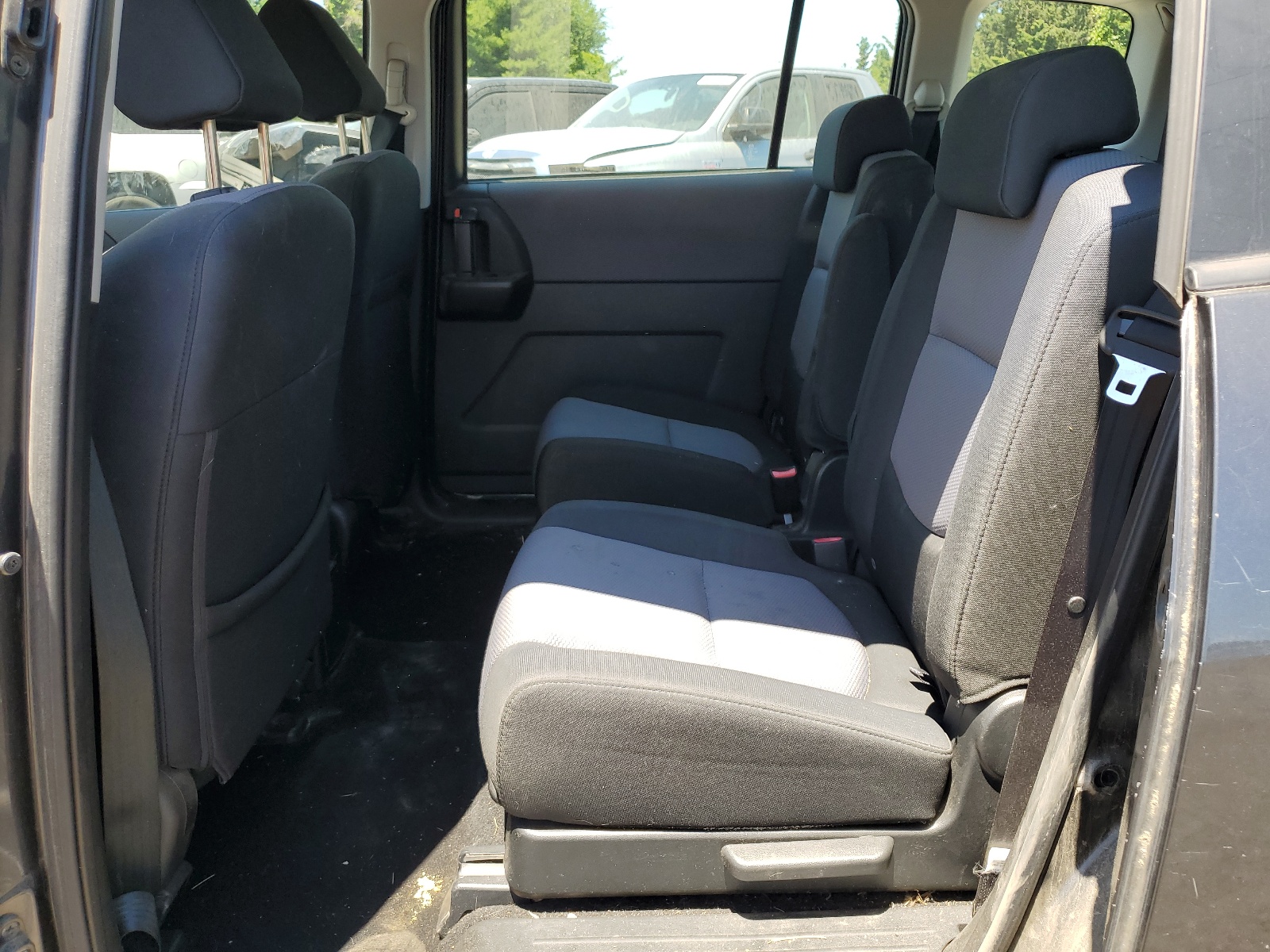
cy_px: 476
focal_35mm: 26
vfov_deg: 53.1
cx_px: 635
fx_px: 954
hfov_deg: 67.3
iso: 50
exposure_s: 1/476
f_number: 1.5
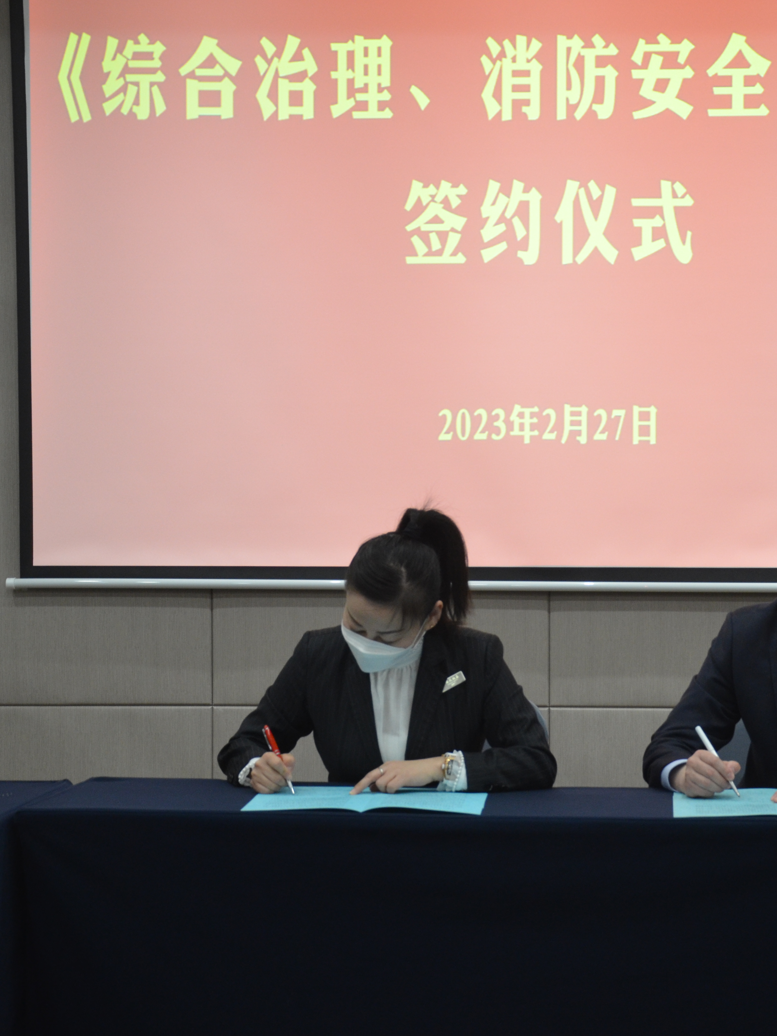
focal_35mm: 87
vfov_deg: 22.5
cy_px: 518
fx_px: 2604
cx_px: 574
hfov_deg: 16.9
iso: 800
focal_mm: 40
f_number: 4.5
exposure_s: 1/40
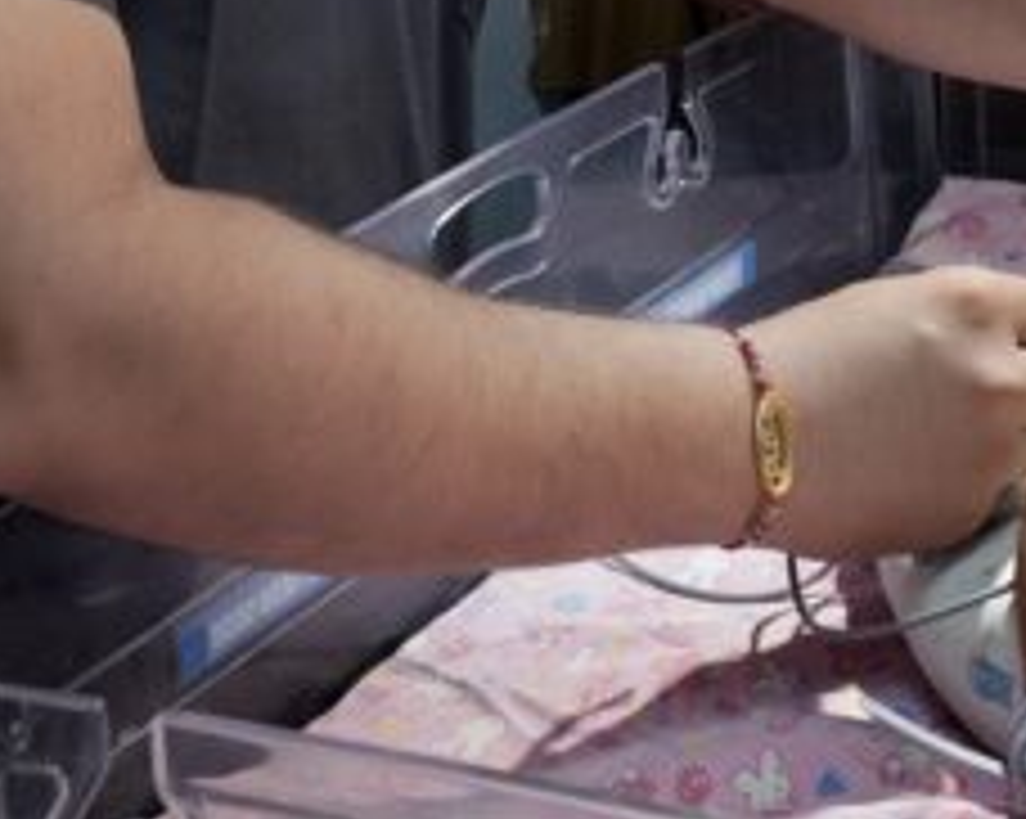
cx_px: 781
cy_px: -576
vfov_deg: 12.1
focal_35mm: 118
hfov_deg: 16.2
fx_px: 3580
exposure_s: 1/125
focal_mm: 28
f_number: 5.6
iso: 800
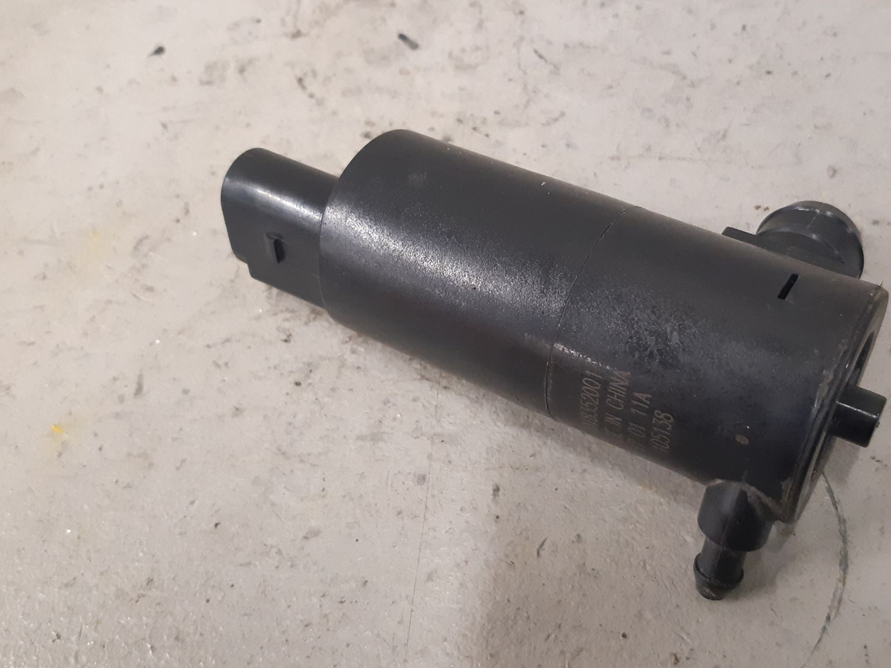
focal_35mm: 36
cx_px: 529
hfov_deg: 51.1
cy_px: 358
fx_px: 927
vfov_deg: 39.6
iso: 320
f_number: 1.7
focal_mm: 3.93
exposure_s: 1/50
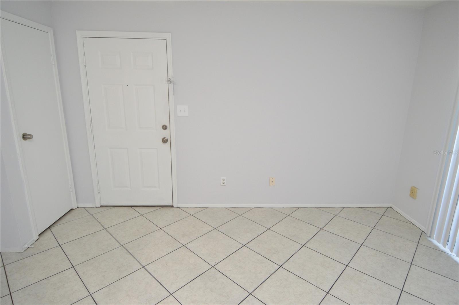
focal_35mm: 18
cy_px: 152
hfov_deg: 90.1
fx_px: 229
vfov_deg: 67.3
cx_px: 230
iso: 800
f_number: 4
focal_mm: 12
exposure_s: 1/60
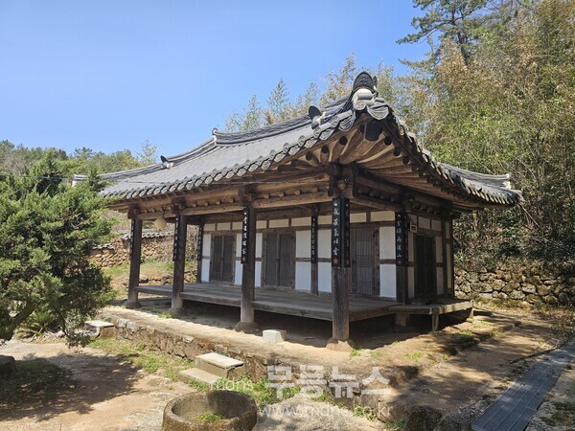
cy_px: 216
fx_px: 382
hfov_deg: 73.9
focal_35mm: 23
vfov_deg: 58.9
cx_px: 288
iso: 10
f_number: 1.7
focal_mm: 6.3
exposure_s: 1/388
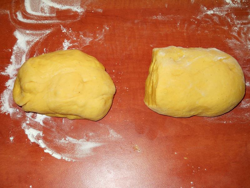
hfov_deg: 45.8
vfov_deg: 35.1
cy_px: 94
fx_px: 296
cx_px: 125
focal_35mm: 41
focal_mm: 6.72
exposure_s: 1/30
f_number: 3.1
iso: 80
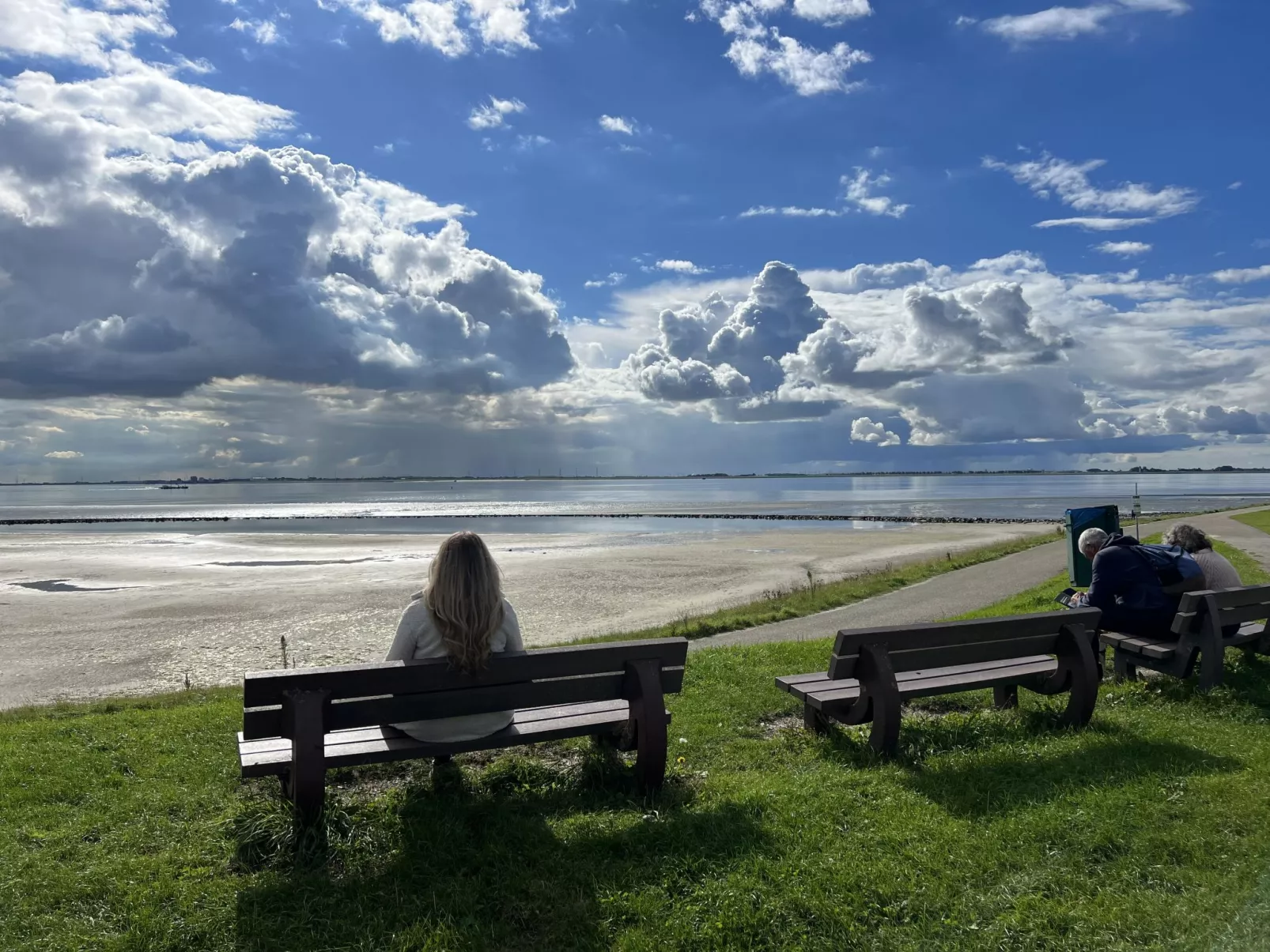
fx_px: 954
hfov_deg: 67.3
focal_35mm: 26
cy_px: 476
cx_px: 635
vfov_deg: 53.1
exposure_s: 1/12658
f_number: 1.5
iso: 50
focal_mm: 5.7
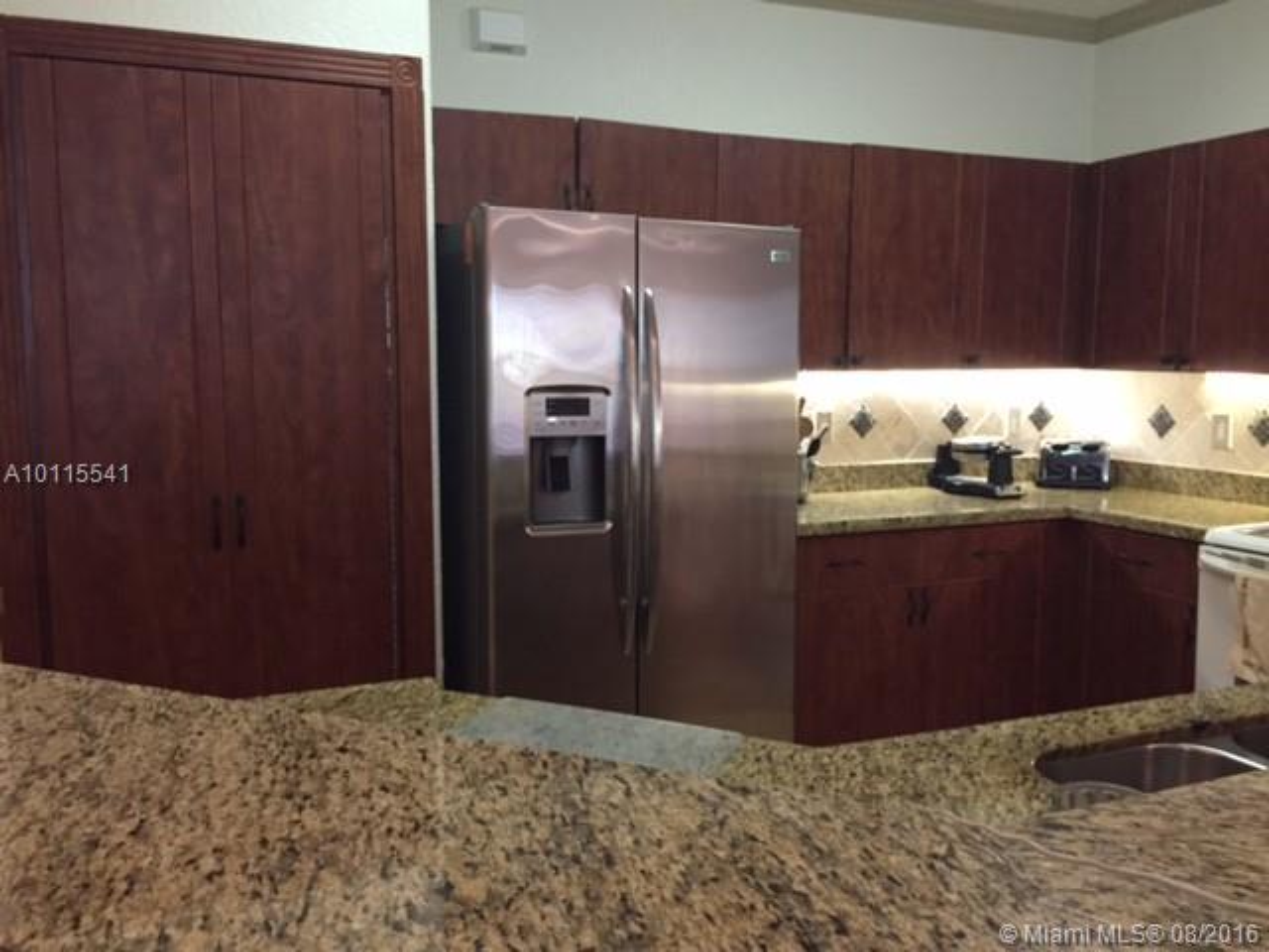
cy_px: 476
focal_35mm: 29
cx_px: 634
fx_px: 1063
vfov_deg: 48.2
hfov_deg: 61.7
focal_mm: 4.15
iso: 250
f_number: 2.2
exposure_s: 1/20
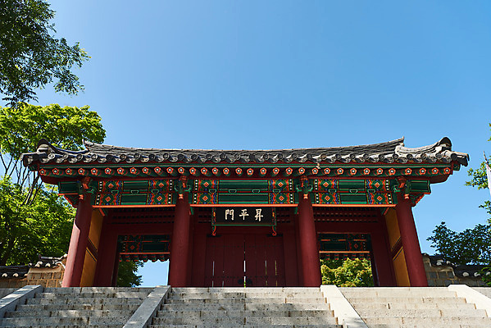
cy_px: 164
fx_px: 491
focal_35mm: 36
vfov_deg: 36.9
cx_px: 246
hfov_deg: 53.1
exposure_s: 1/1000
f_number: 5
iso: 200
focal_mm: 36
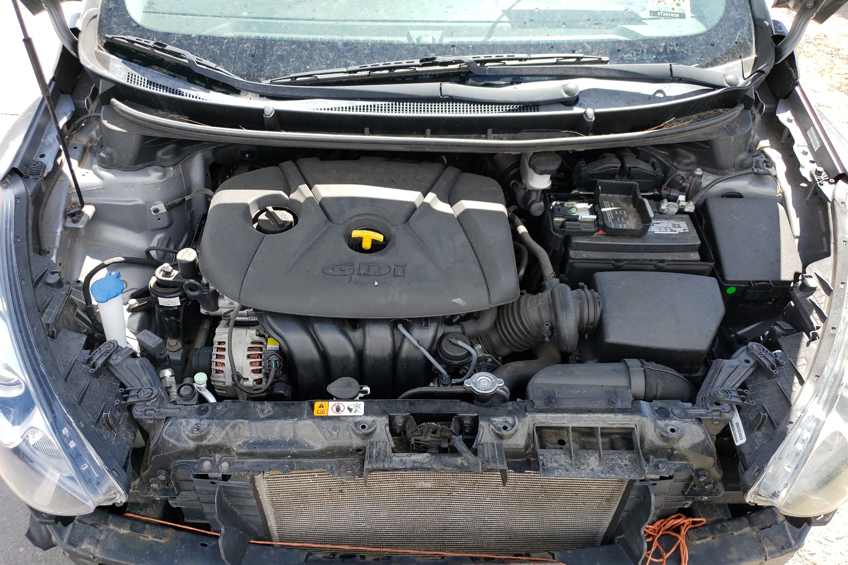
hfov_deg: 65.5
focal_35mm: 28
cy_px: 319
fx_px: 660
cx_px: 413
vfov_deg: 46.3
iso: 50
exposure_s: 1/588
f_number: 1.5
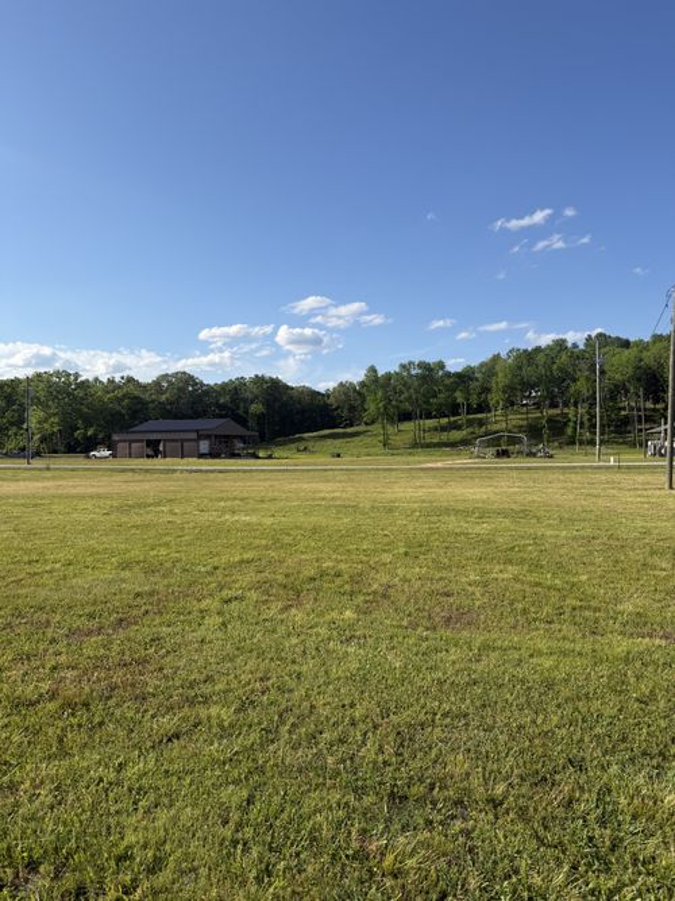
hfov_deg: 56.8
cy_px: 450
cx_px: 338
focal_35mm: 24
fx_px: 624
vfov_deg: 71.6
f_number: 1.78
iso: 80
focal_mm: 6.76
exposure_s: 1/4673
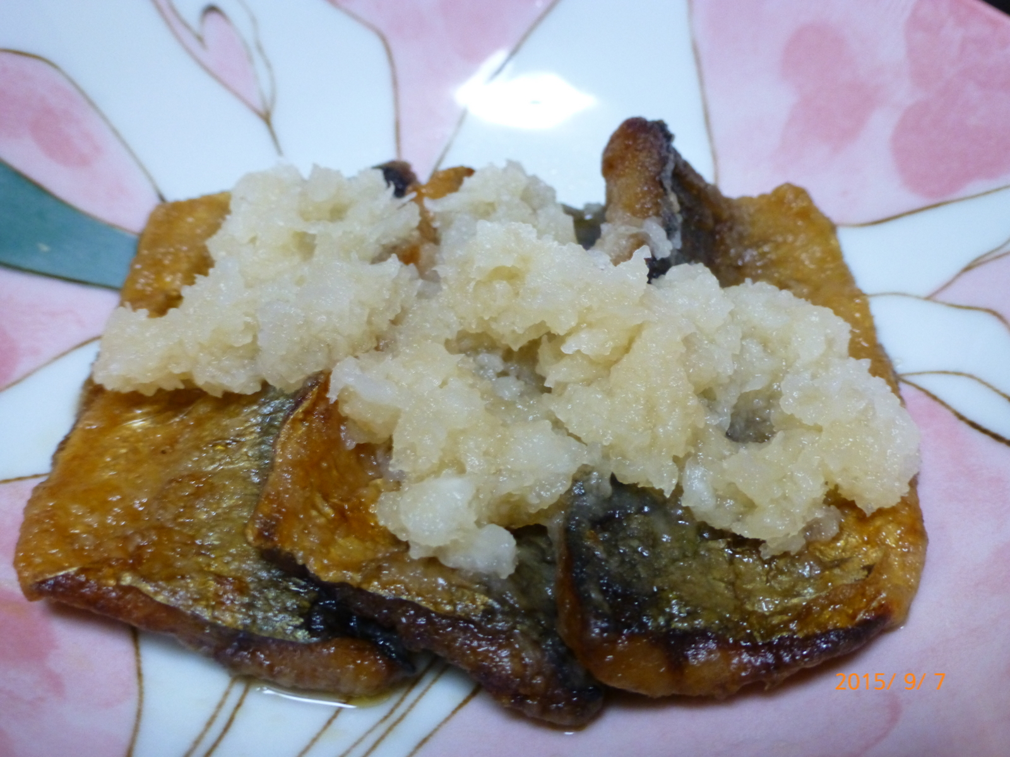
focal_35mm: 39
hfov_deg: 47.9
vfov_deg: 36.8
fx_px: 1138
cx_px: 505
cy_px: 378
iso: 400
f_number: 3.9
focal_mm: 6.9
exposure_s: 1/10
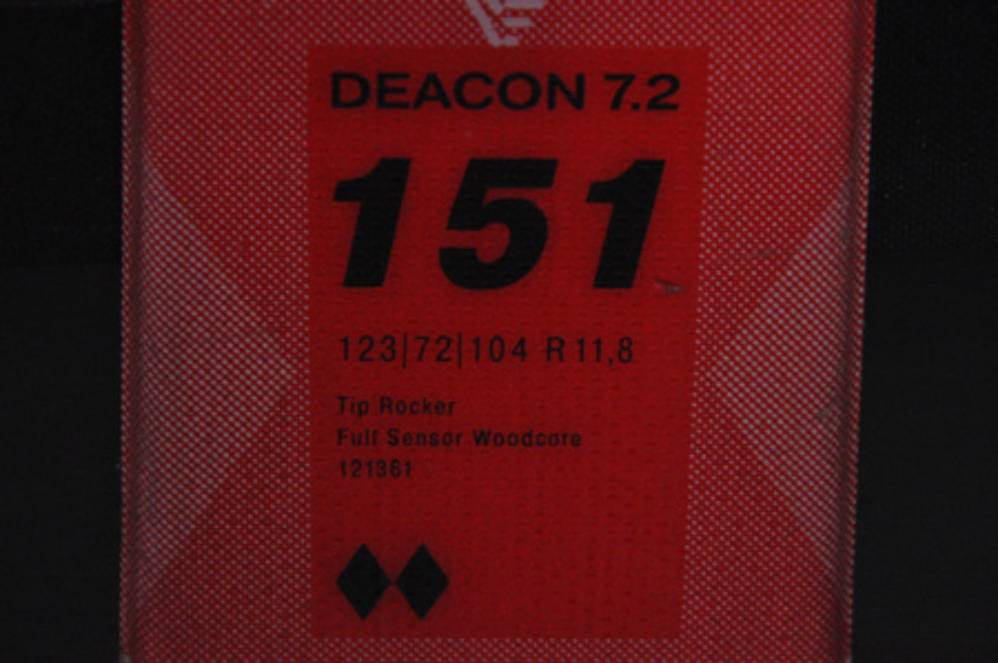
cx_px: 499
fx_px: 4361
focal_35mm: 158
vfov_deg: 8.7
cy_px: 332
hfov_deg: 13.1
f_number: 9.5
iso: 3200
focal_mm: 105
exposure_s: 1/125
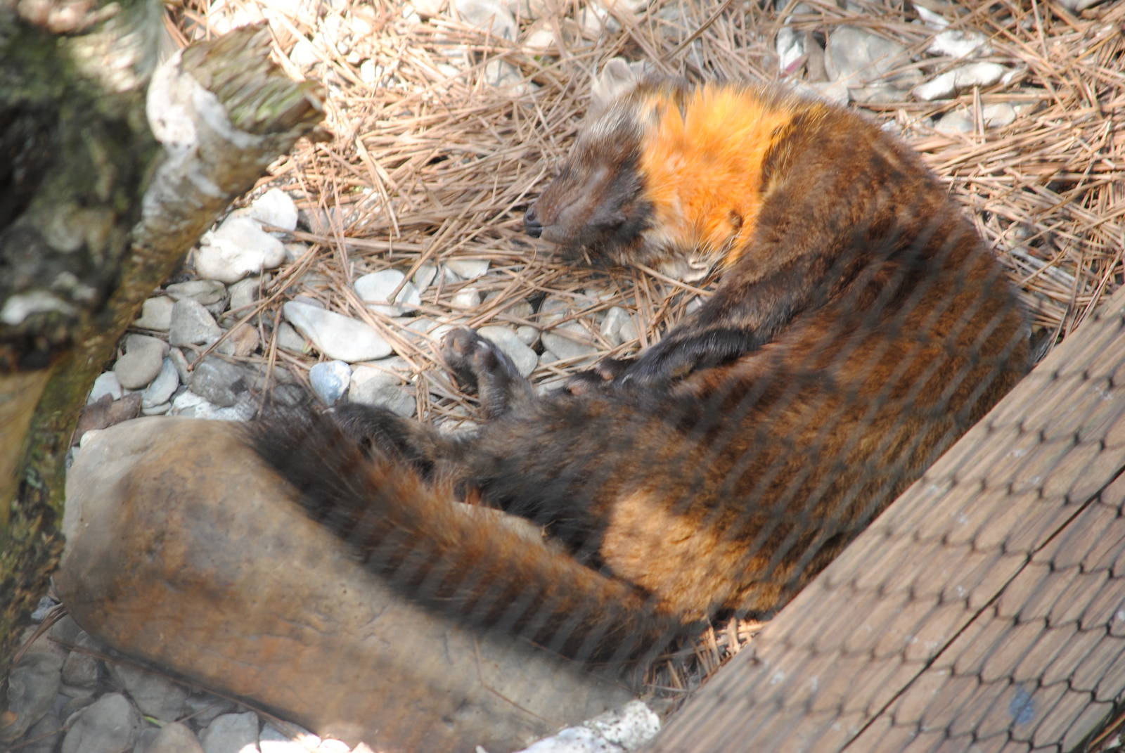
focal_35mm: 330
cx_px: 562
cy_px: 376
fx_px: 10325
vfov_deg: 4.2
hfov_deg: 6.2
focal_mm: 220
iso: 200
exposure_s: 1/60
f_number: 5.3
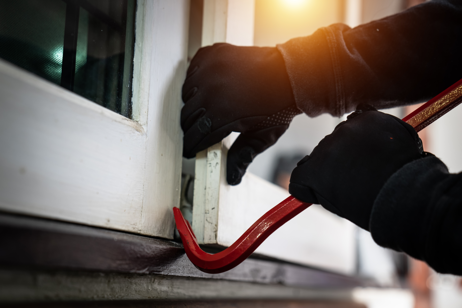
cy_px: 154
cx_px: 231
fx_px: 719
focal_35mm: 56
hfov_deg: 35.6
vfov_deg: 24.2
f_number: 2.8
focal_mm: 56
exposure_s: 1/80
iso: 320
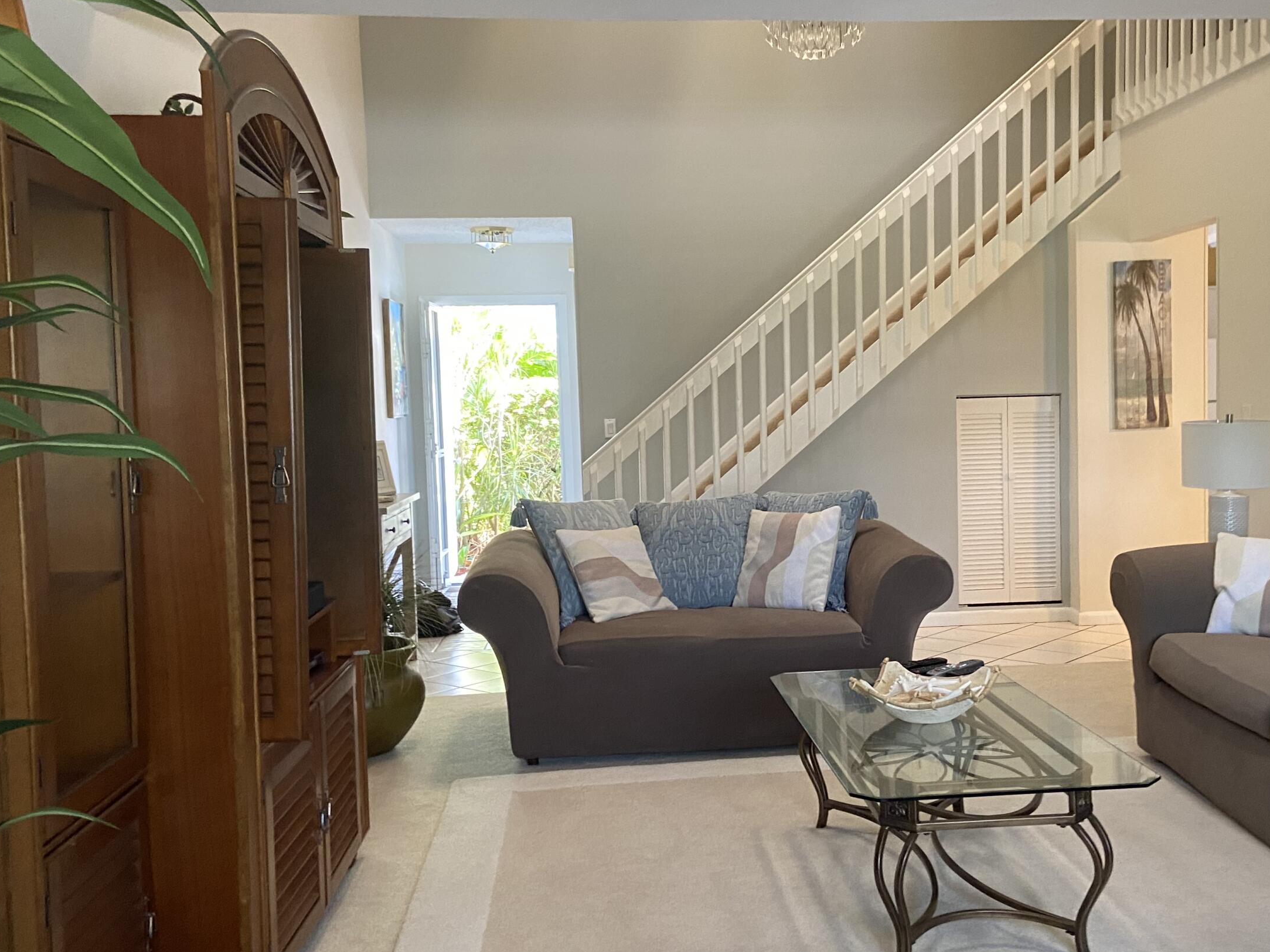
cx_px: 769
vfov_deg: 39.7
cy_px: 486
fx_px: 1321
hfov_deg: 51.0
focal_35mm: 36
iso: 320
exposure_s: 1/60
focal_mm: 4.25
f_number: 1.8
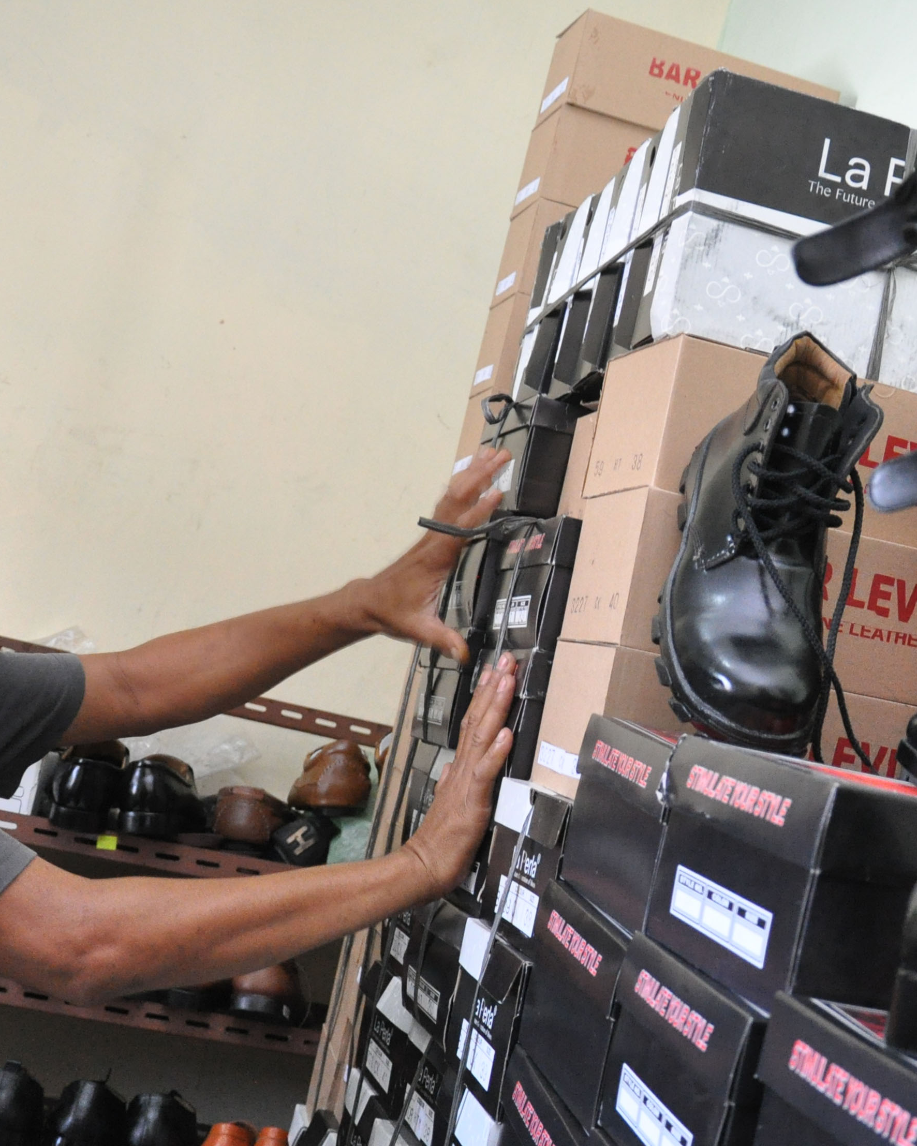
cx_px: 619
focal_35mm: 49
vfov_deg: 37.8
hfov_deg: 30.6
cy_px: 707
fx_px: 1662
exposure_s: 1/50
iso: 1600
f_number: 3.5
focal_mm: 18
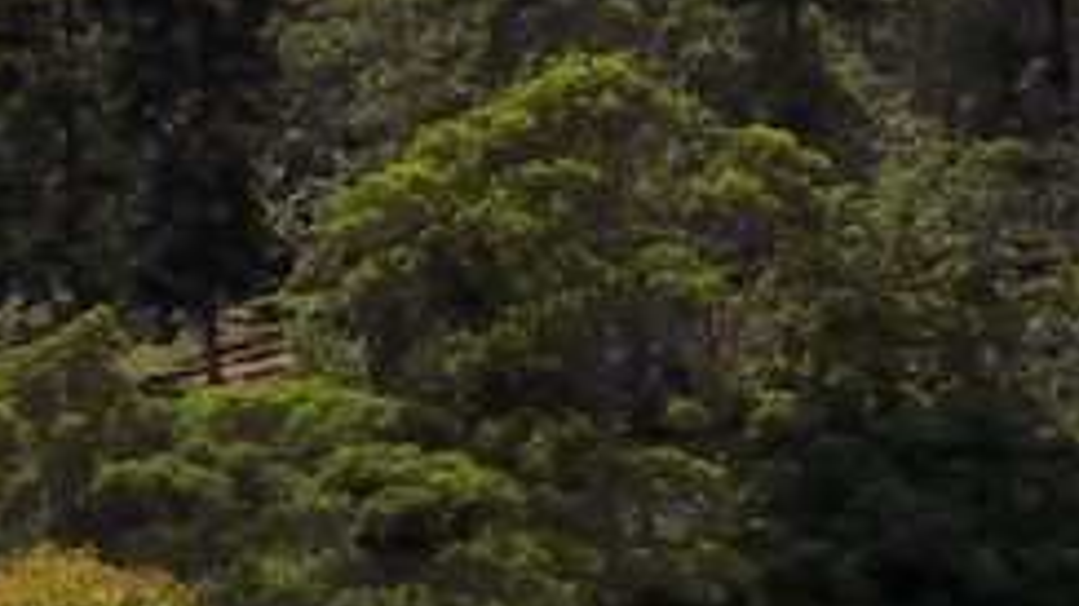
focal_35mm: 261
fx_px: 7464
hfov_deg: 7.3
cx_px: -2162
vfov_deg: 4.6
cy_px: -248
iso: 400
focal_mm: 38
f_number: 18
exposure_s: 1/320
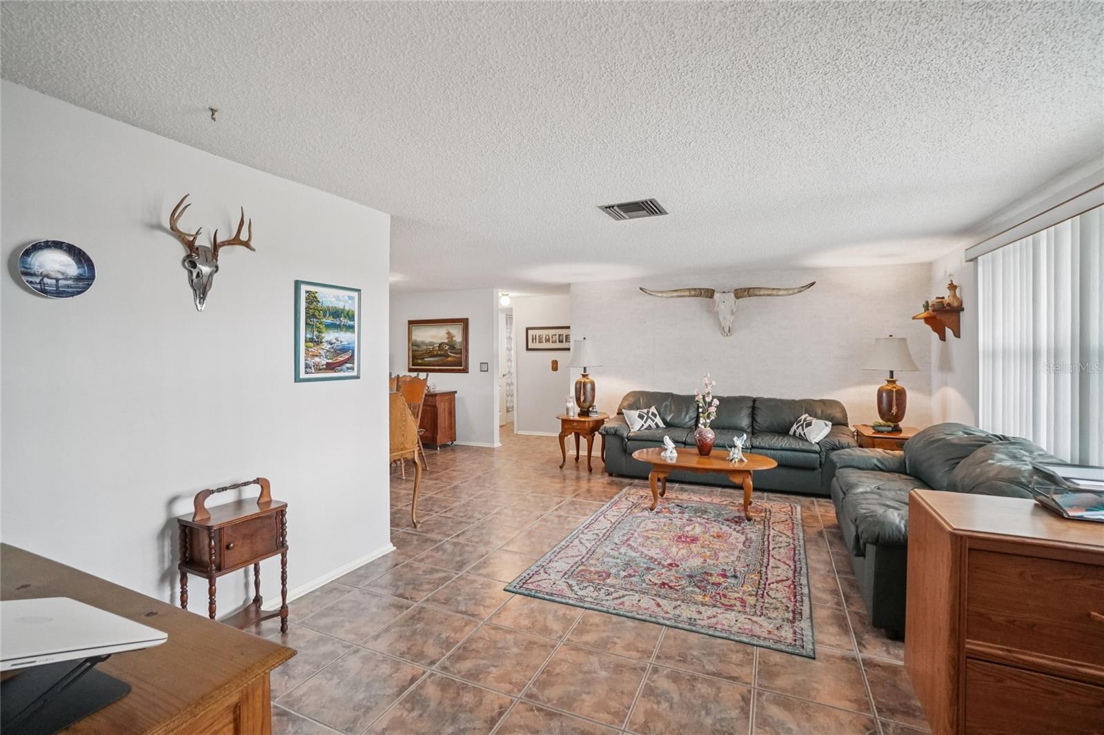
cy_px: 368
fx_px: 460
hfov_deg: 100.4
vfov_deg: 77.3
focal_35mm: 15
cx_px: 552
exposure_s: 1/30
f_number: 8
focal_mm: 10
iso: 1600
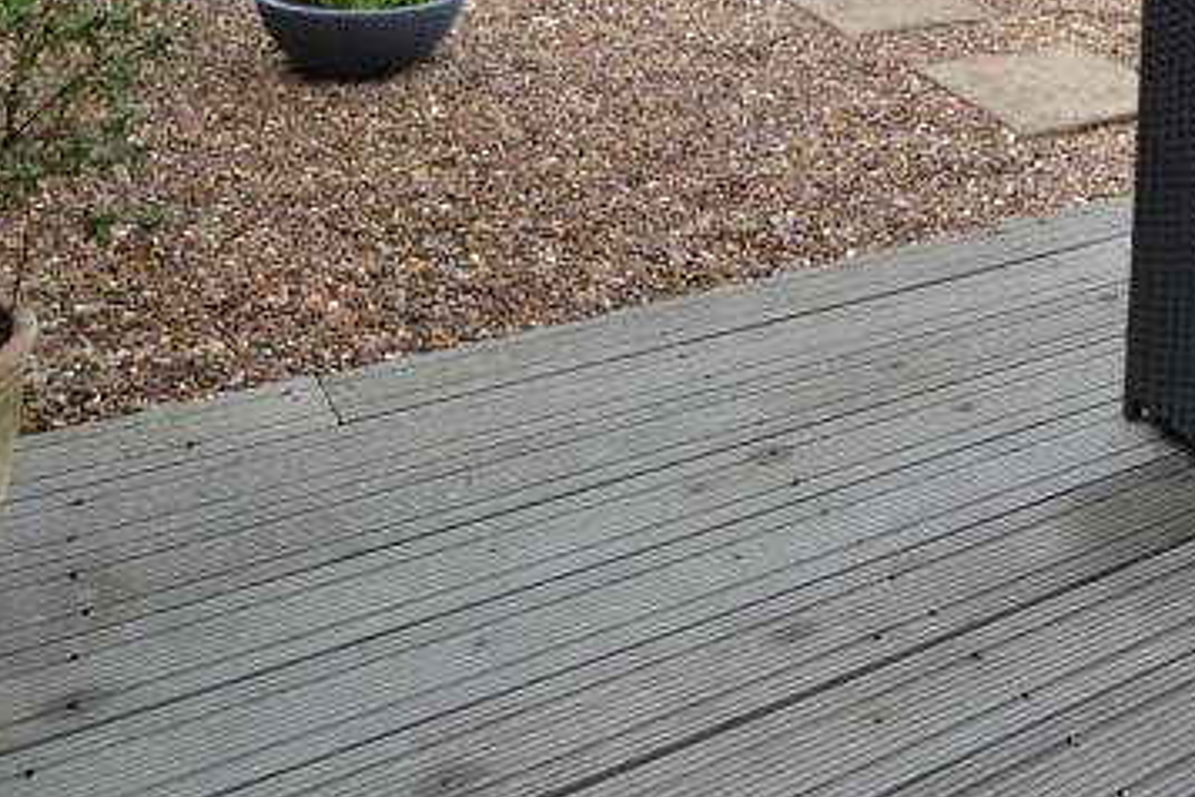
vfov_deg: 27.0
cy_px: -193
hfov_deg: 42.0
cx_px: 1058
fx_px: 1427
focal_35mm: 43
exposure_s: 1/125
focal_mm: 10
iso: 125
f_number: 5.6
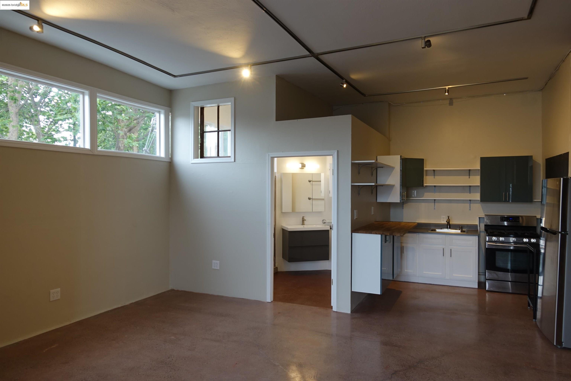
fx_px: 381
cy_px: 190
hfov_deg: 73.7
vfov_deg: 53.1
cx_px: 286
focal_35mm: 24
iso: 125
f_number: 2.8
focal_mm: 8.8
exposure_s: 1/60
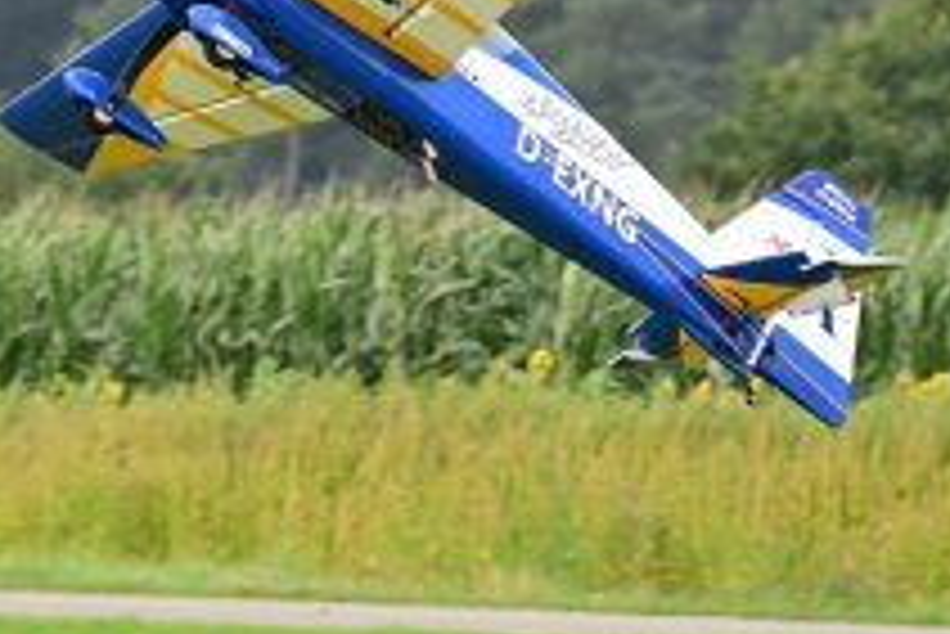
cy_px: 4
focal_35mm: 708
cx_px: 248
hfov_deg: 2.9
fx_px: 18696
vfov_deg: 1.9
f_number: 5.6
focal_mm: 200
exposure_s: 1/400
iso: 640
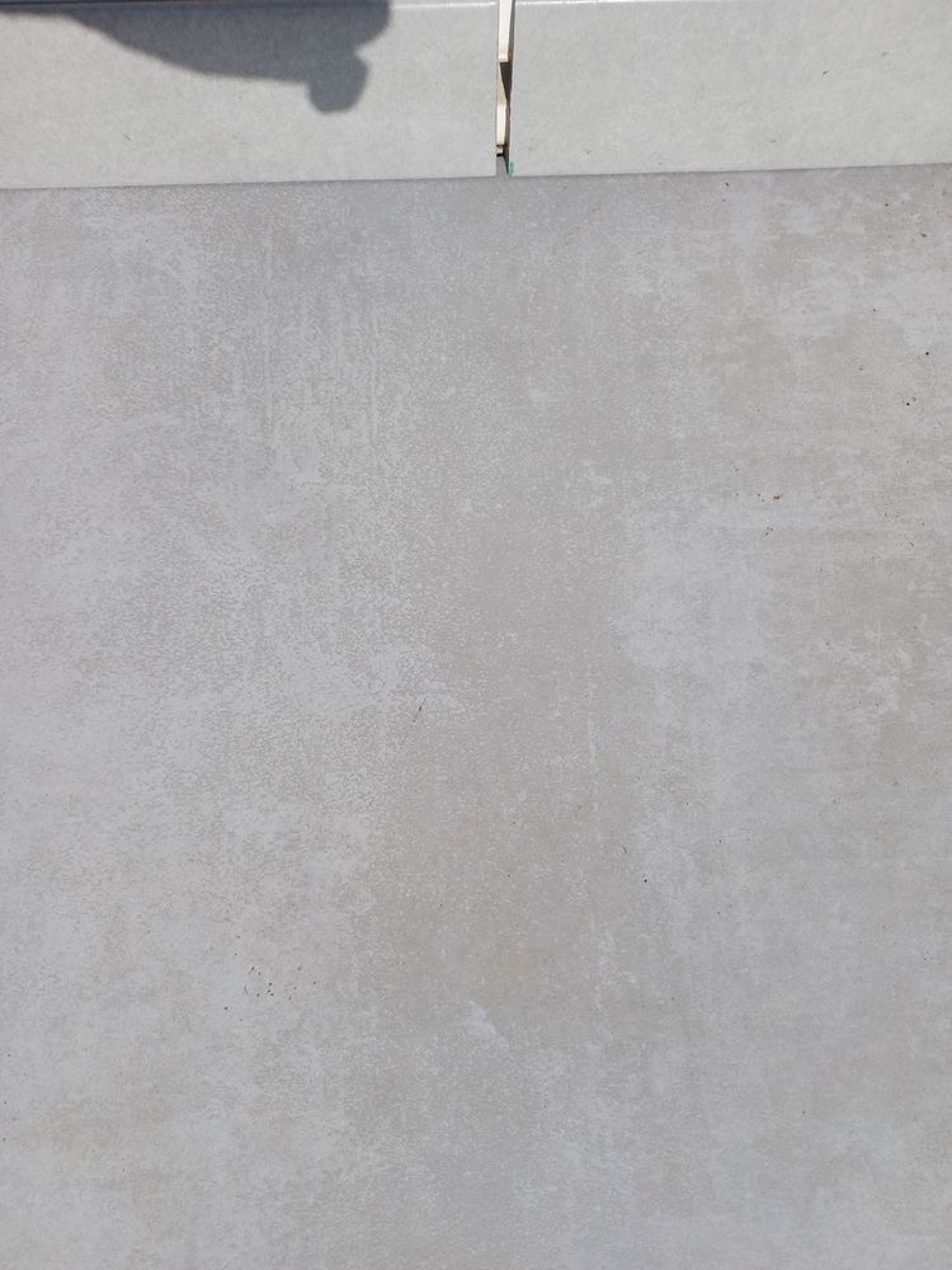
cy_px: 635
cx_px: 476
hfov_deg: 54.9
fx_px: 917
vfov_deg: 69.4
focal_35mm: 25
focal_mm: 4.65
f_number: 1.8
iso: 50
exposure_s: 1/2732
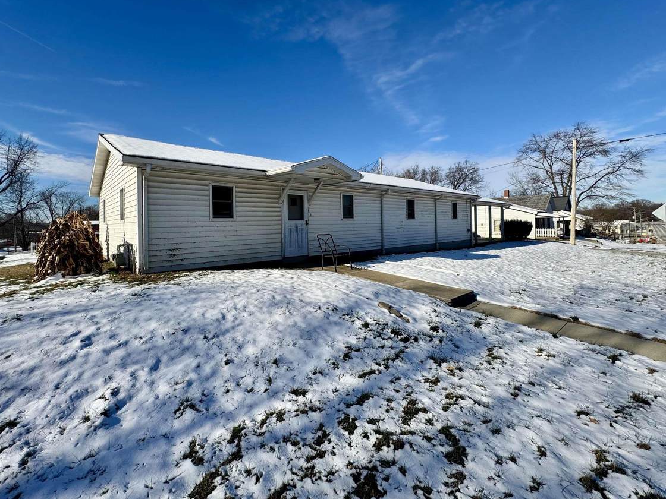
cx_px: 314
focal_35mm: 16
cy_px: 224
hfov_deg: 94.4
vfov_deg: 77.9
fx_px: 308
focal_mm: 2.22
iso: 50
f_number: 2.2
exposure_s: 1/3390
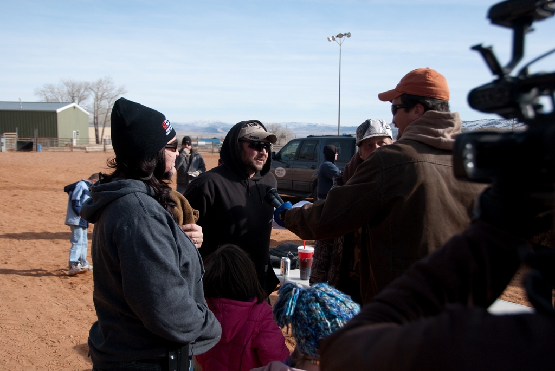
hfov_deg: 53.1
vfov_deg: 37.0
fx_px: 556
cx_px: 278
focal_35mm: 36
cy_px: 186
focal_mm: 24
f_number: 4
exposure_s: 1/1600
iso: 200
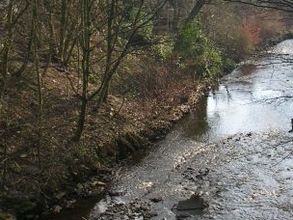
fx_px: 677
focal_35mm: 80
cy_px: 44
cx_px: 218
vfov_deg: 18.3
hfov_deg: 24.2
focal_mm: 5.8
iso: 50
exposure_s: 1/397
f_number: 2.8
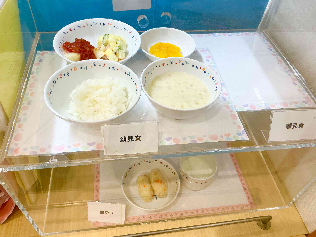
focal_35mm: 29
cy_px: 118
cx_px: 158
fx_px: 265
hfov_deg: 61.7
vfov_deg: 48.2
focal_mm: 3
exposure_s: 1/60
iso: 50
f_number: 1.8
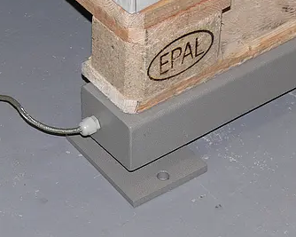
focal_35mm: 175
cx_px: 137
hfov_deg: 11.0
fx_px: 1533
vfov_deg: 8.8
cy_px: 110
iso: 100
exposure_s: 1/30
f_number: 3.2
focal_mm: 19.7
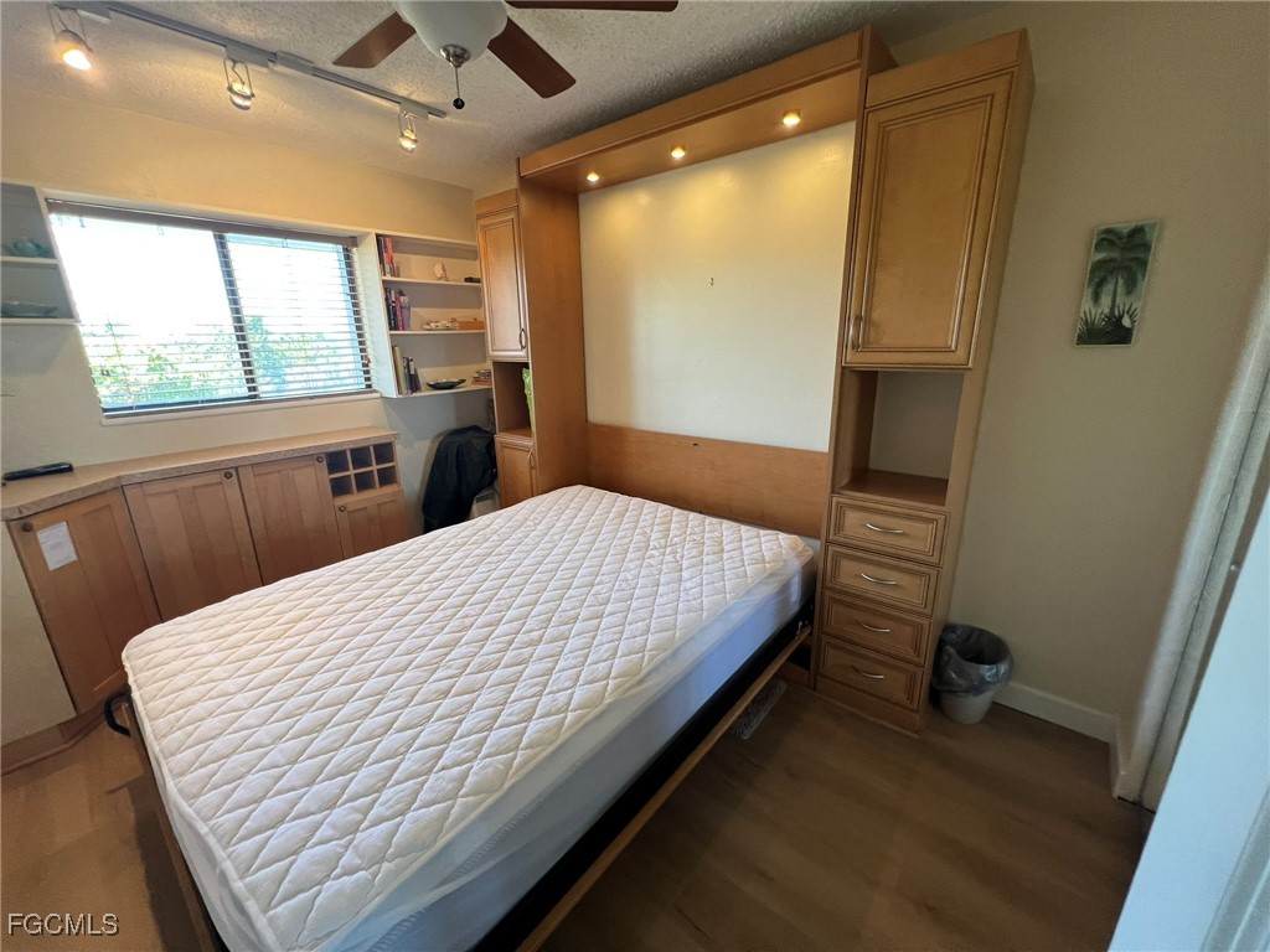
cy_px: 476
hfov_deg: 106.2
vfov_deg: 89.9
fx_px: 477
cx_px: 635
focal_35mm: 13
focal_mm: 1.57
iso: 250
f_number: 1.8
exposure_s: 1/120
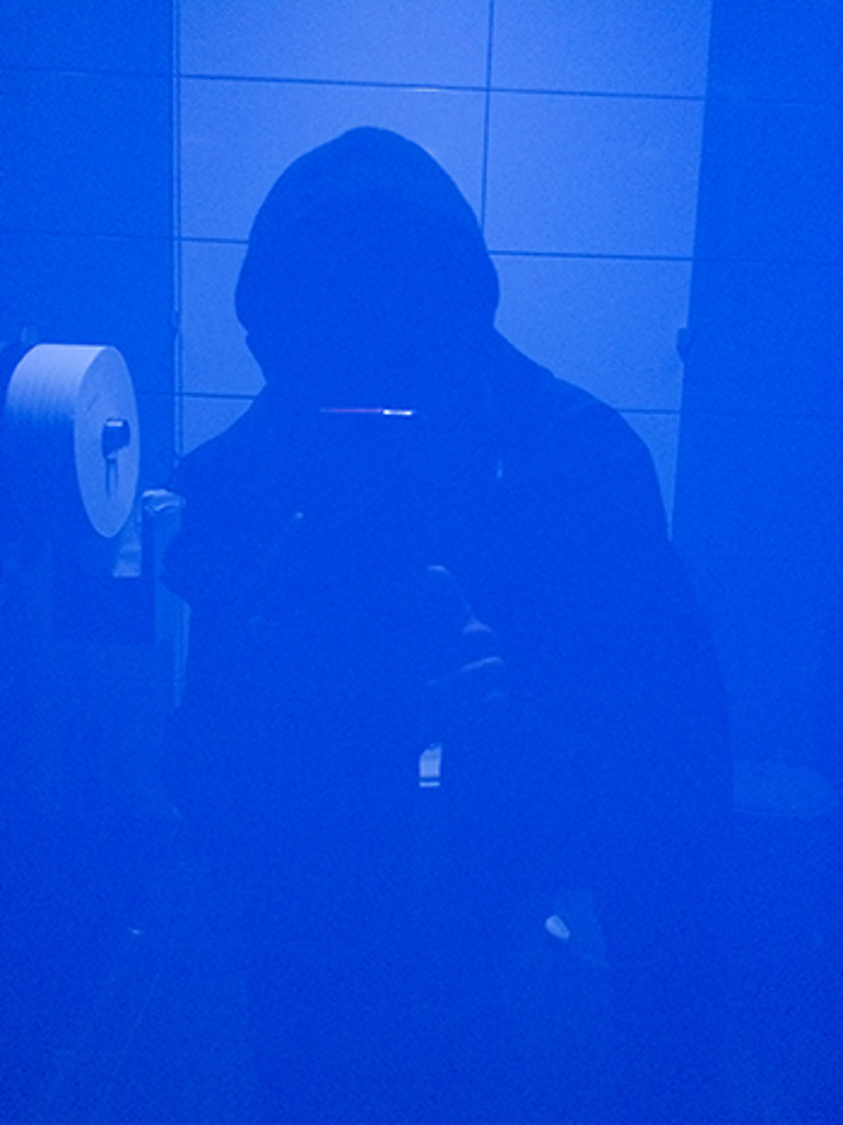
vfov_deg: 61.7
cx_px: 422
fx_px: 942
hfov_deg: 48.2
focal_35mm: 29
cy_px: 562
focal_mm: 4.15
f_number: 2.2
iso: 250
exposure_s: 1/17
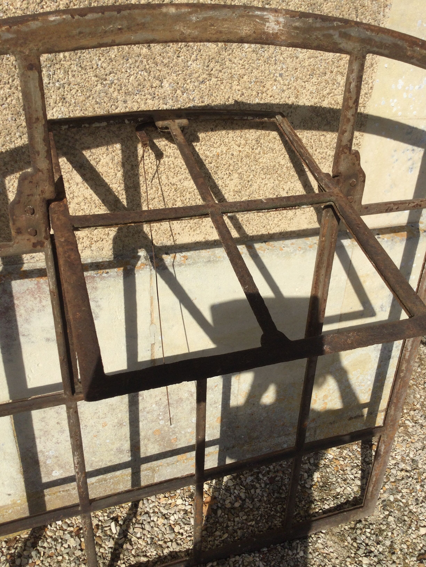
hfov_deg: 45.4
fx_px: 509
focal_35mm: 31
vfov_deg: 58.4
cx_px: 213
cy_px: 284
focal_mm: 3.3
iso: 25
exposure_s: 1/2092
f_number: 2.4
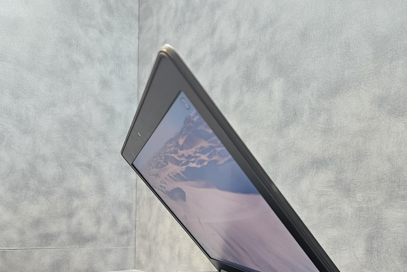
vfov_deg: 39.0
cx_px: 204
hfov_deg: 58.7
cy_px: 229
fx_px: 362
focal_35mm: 32
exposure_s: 1/100
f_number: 1.8
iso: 500
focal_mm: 5.4
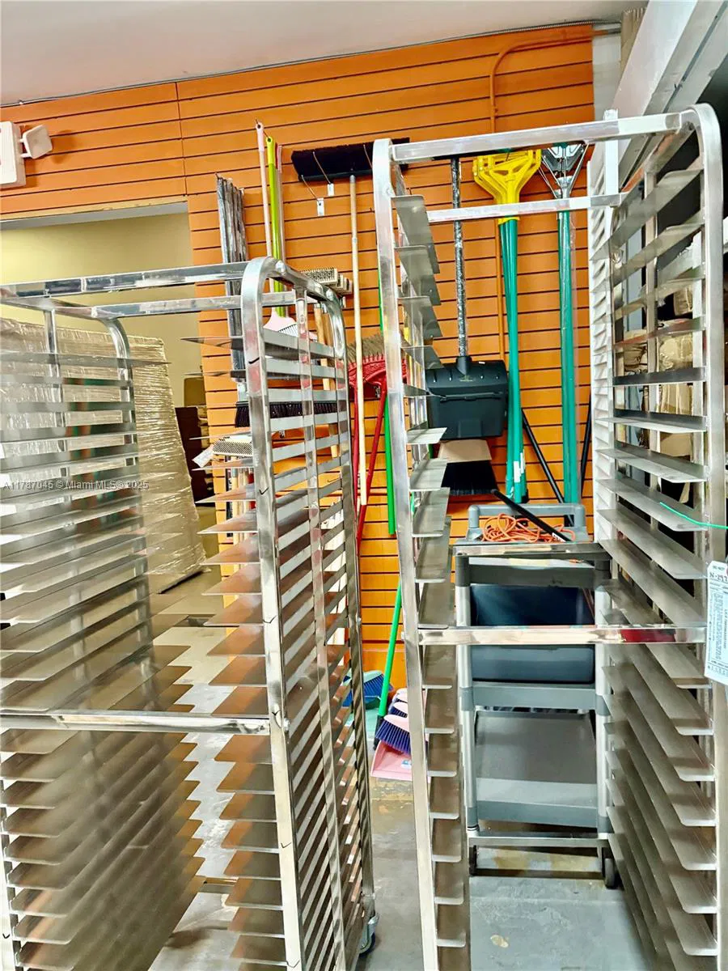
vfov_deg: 67.3
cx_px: 364
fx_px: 729
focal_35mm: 26
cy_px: 486
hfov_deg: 53.1
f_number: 1.6
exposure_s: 1/40
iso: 500
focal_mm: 5.96
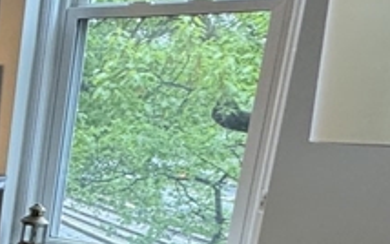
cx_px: -273
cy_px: 266
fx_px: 755
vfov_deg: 17.8
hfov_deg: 21.4
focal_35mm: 71
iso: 320
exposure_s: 1/60
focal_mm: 2.22
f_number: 2.2
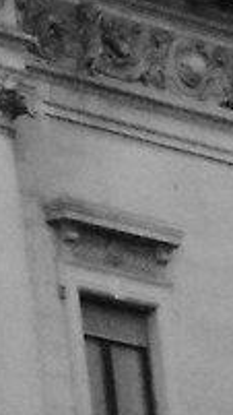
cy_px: -341
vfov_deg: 5.2
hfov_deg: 2.8
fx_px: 4527
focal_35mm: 412
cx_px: -934
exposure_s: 1/400
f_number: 16
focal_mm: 22
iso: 6400
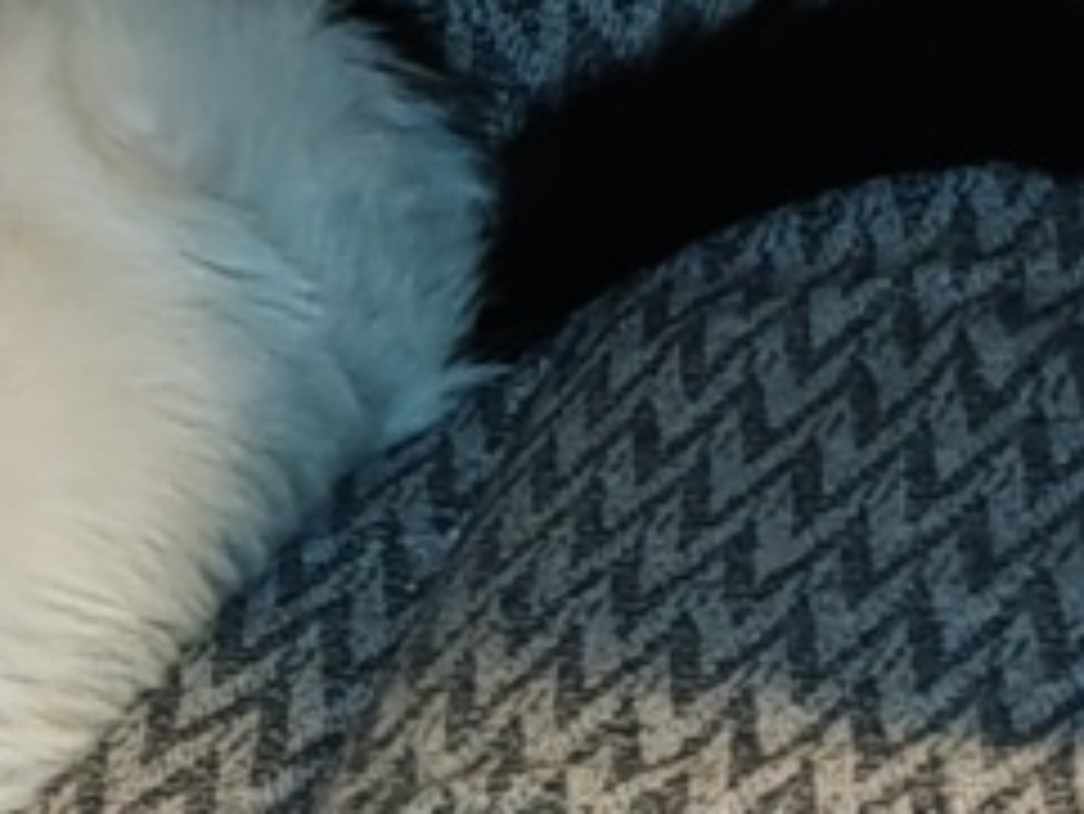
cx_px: 18
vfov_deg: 8.3
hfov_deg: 10.9
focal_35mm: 179
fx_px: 5608
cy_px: 490
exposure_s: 1/33
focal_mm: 6.12
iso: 5000
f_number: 1.9
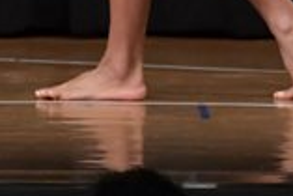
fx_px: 9042
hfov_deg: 1.9
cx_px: -328
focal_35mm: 1110
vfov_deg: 1.2
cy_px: -261
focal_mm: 150
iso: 5000
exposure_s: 1/400
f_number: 5.6
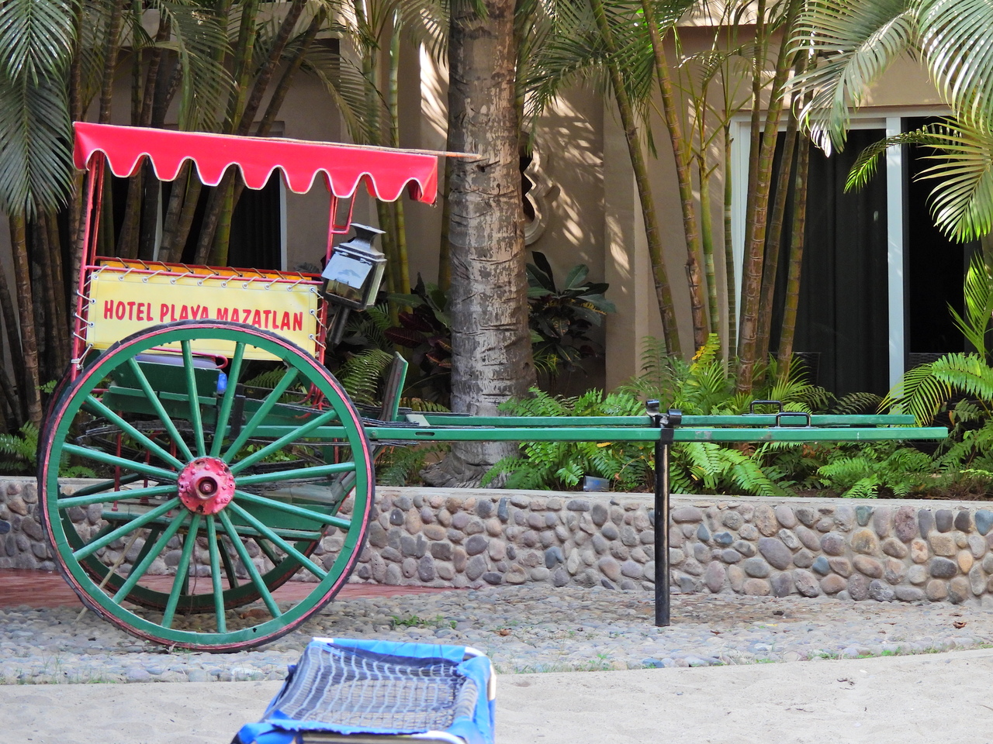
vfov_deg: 9.9
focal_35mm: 150
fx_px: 4303
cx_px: 496
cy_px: 372
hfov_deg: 13.2
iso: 220
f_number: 4.5
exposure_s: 1/60
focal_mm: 26.8
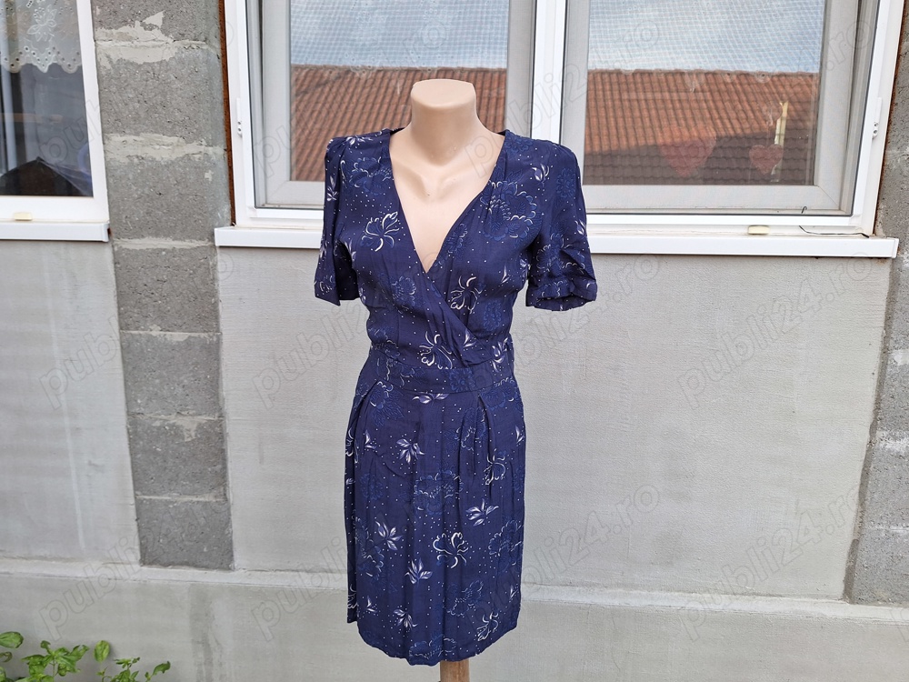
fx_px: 604
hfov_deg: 73.9
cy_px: 341
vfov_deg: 58.9
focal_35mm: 23
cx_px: 454
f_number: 1.8
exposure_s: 1/50
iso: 50
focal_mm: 5.54
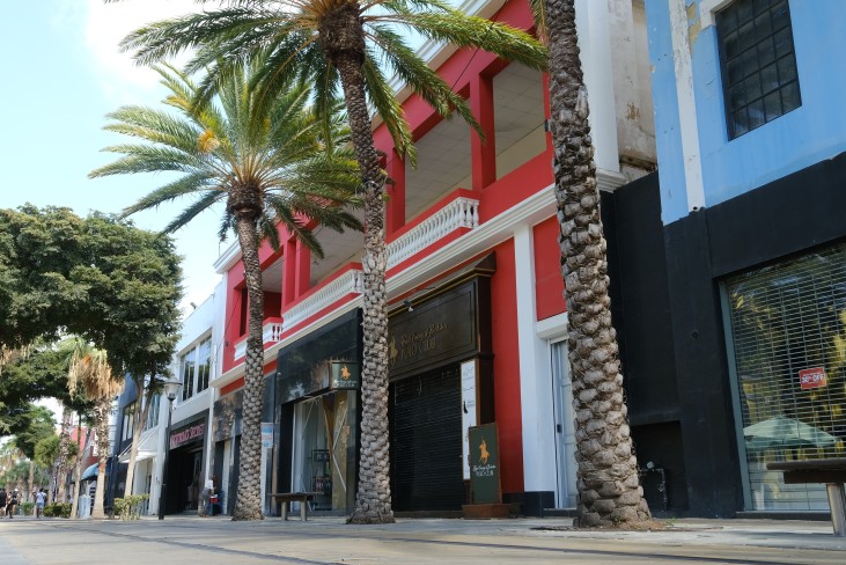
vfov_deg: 41.1
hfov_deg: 58.7
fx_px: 752
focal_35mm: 32
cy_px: 289
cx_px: 427
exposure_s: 1/60
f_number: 8
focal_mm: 17.5
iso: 160
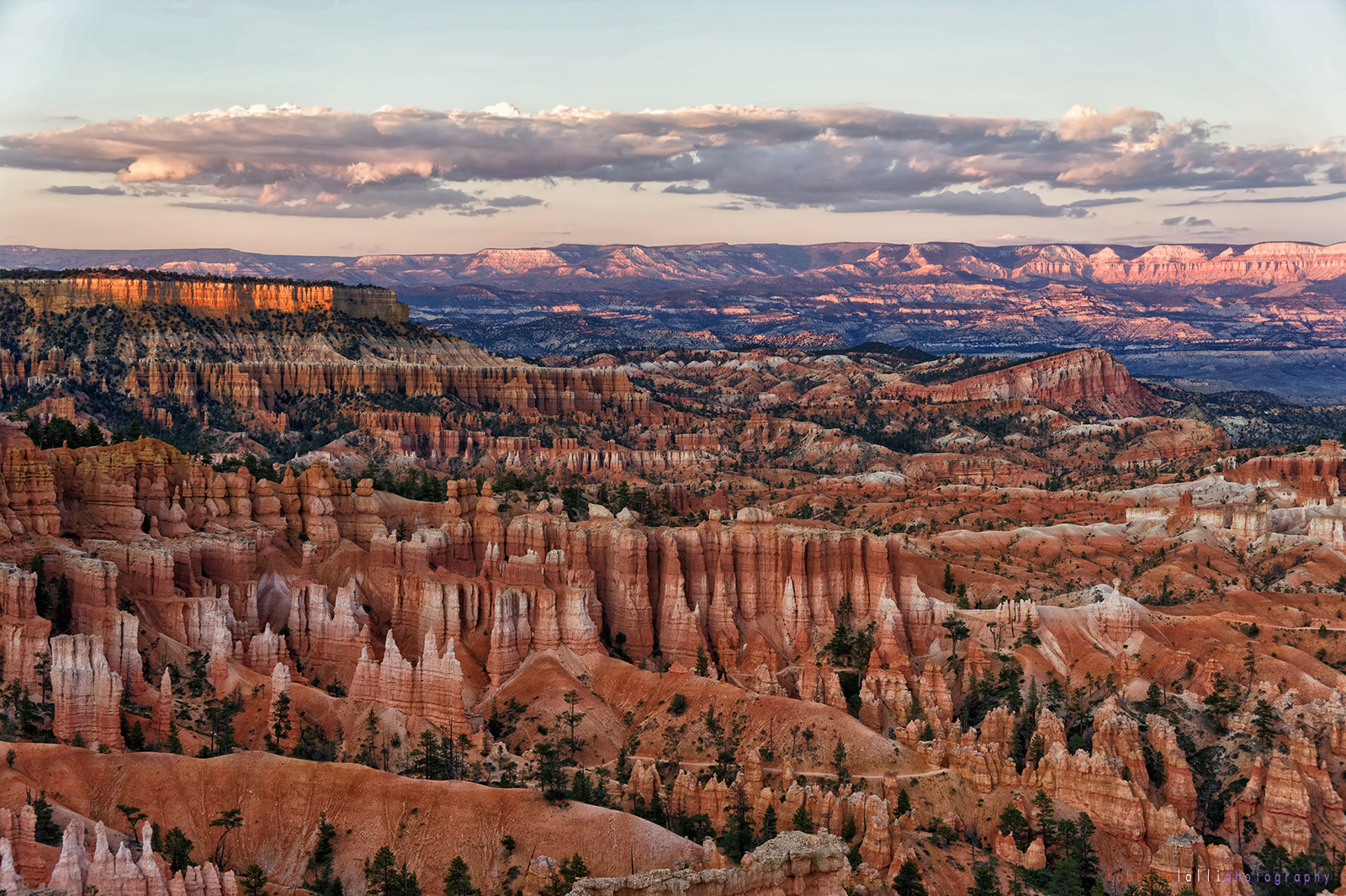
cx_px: 673
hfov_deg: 36.0
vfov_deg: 24.4
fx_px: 2074
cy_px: 448
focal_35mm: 56
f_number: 7.1
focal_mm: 37
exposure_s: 1/125
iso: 200
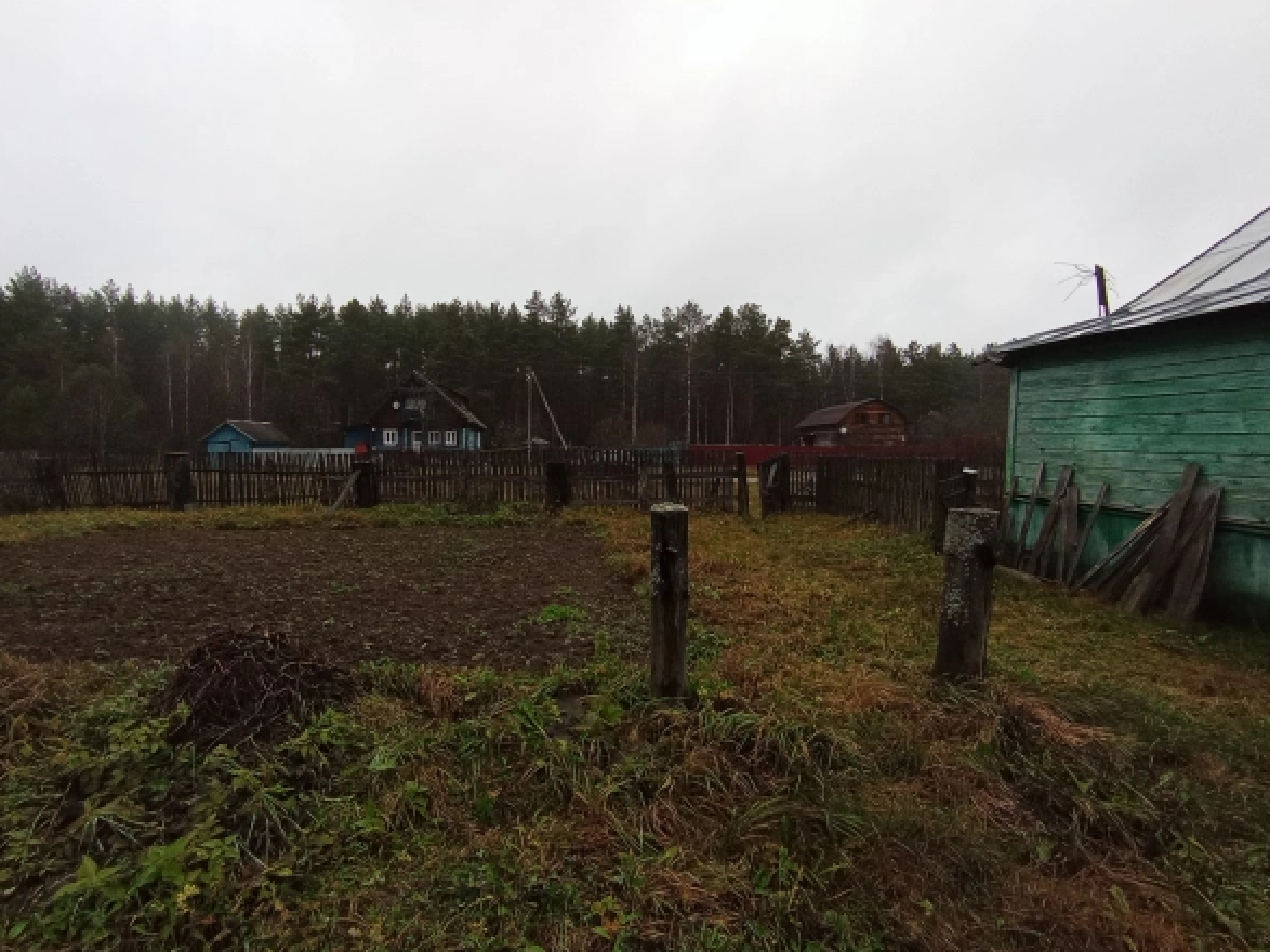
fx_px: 624
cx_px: 604
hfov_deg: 91.0
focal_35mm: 17
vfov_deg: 74.7
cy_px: 493
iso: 166
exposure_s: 1/50
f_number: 2.2
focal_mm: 1.65
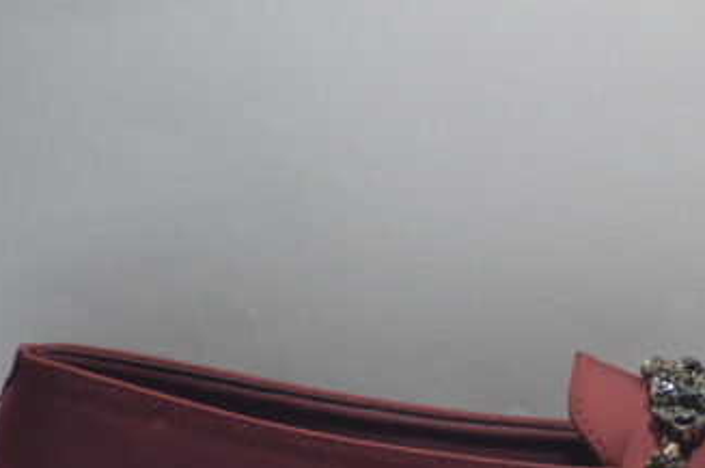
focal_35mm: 633
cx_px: 459
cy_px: 428
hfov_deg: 3.3
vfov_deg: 2.2
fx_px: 12378
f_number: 5
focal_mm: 230
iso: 2000
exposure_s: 1/500
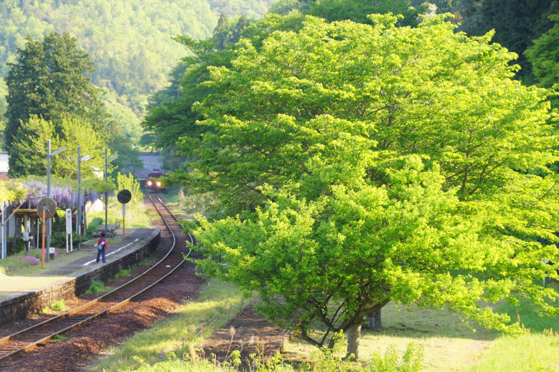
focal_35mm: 112
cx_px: 280
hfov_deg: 18.2
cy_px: 186
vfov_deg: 12.2
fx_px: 1746
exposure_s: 1/200
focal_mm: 75
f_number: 5.6
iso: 800
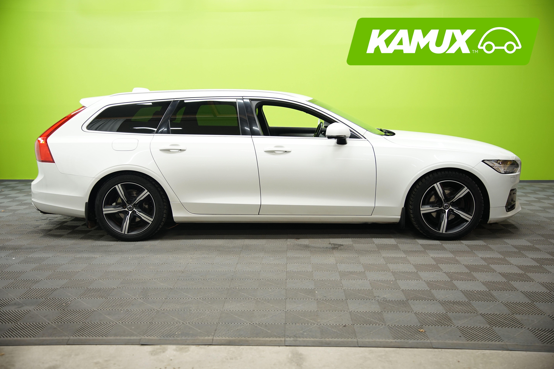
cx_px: 277
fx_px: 554
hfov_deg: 53.1
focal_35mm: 36
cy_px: 184
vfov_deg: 36.9
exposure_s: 1/30
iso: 500
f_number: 3.2
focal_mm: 36
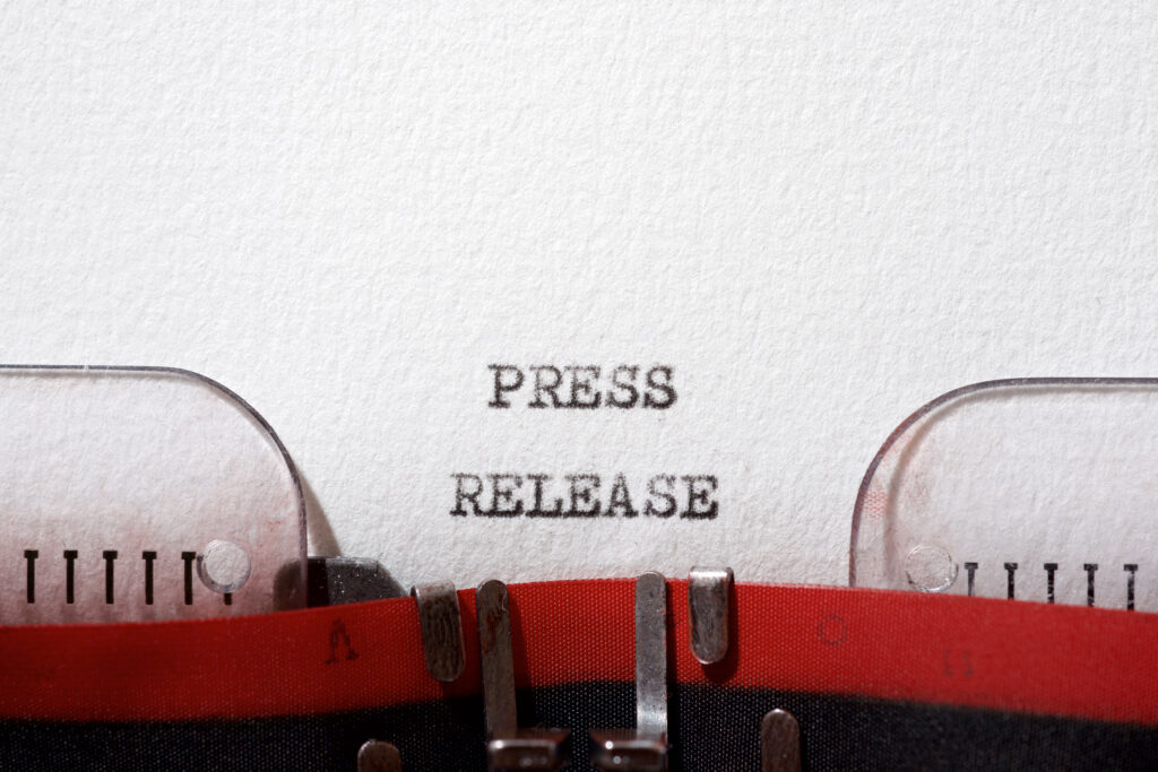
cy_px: 386
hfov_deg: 33.4
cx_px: 579
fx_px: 1930
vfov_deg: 22.6
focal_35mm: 60
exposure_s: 1/160
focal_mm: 60
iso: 160
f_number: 11
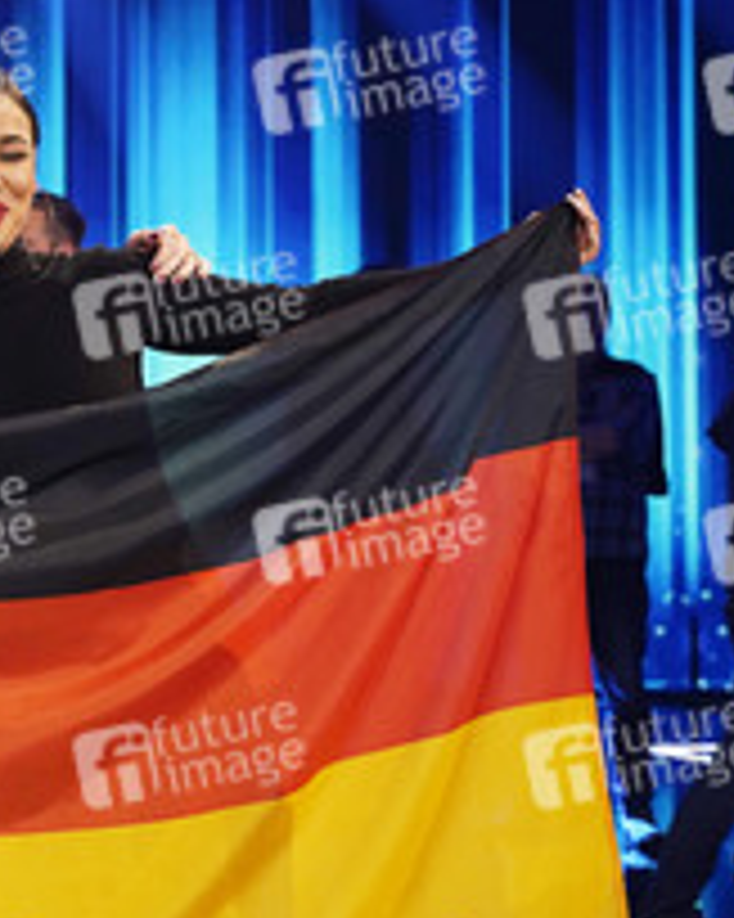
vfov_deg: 18.1
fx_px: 2881
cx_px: -200
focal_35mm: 106
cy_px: 418
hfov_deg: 14.0
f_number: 5.6
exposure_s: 1/200
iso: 1600
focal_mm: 51
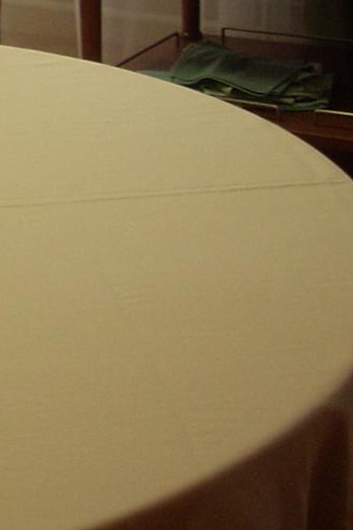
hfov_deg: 8.8
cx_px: -371
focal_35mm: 147
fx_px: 2163
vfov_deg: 13.4
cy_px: -193
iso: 91
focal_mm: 6.2
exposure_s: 1/30
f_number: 2.8
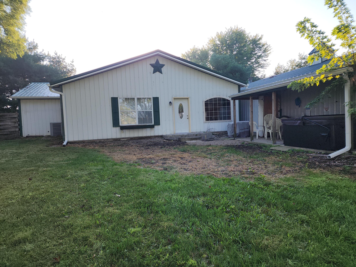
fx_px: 237
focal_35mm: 23
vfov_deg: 58.9
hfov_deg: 73.9
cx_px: 178
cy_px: 134
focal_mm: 6.4
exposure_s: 1/199
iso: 12
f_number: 1.8
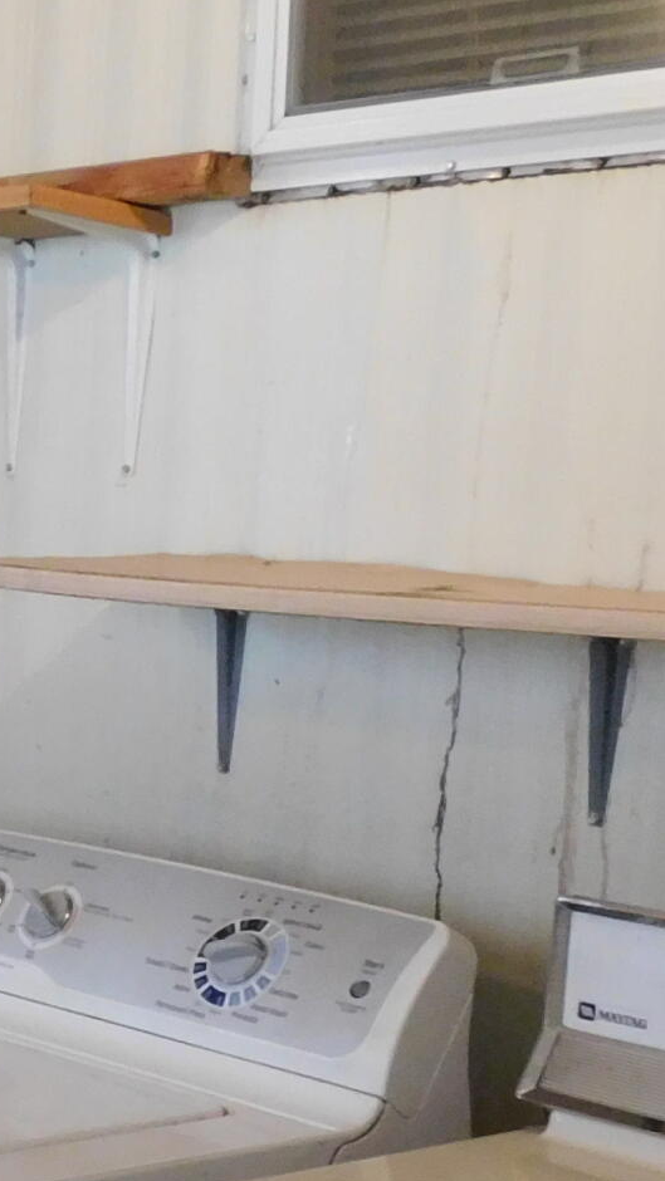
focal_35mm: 80
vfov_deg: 26.4
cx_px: -645
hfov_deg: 13.2
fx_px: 2507
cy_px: 799
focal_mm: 4
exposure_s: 1/20
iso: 400
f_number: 3
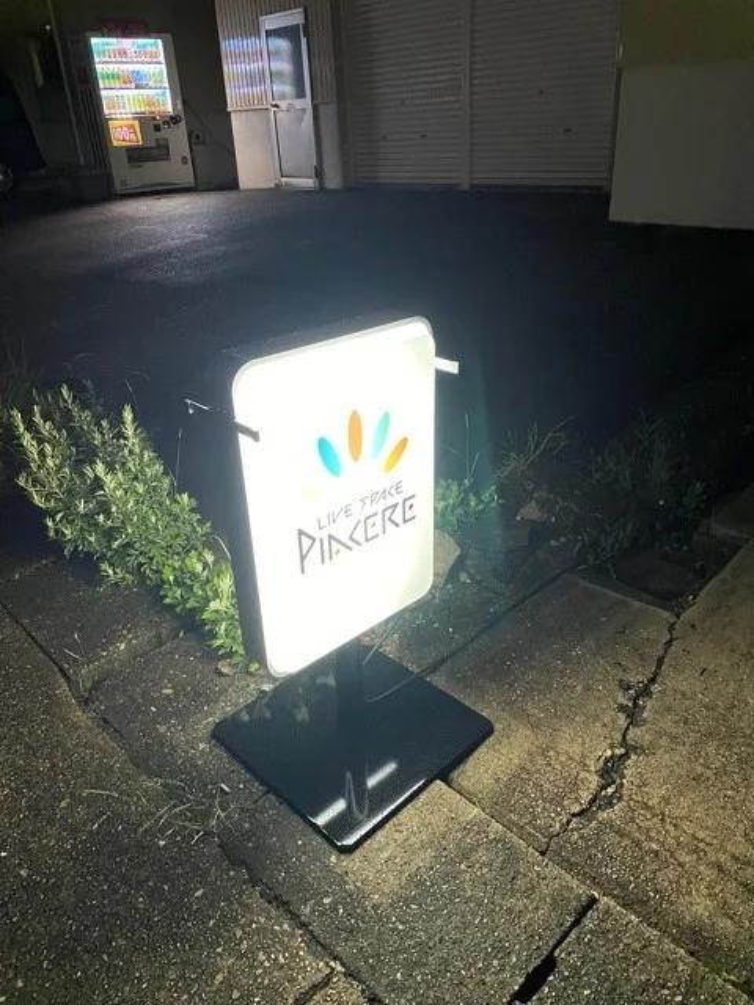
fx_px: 755
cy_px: 502
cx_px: 377
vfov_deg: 67.3
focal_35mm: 26
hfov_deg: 53.1
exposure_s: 1/40
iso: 640
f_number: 1.6
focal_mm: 4.2
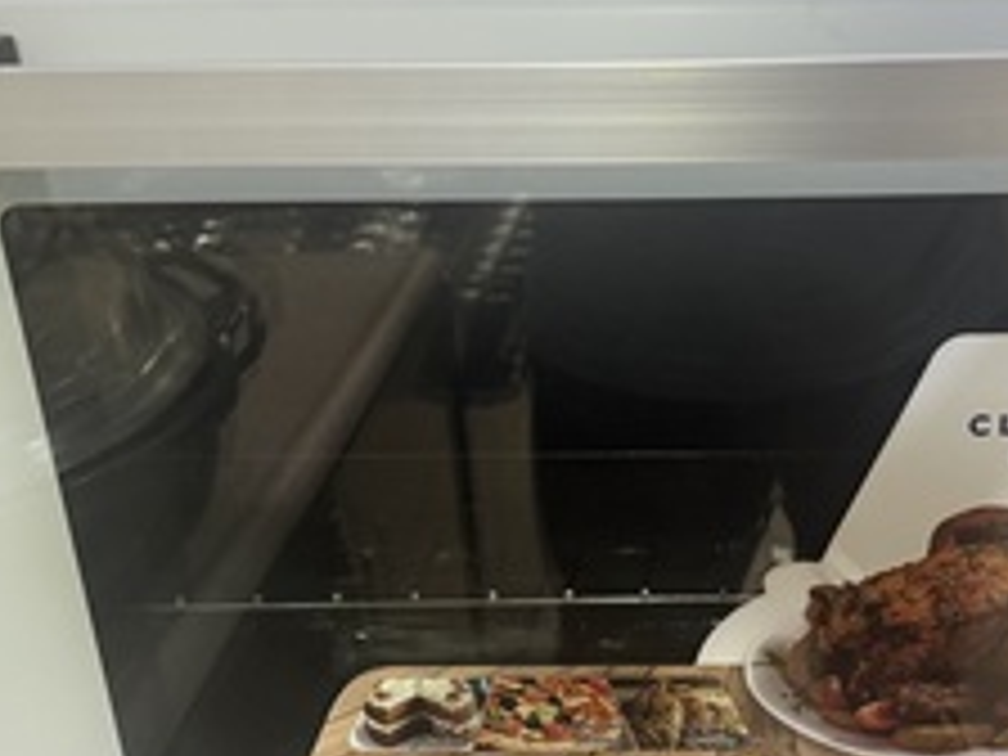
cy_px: 430
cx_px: 727
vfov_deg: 29.6
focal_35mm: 49
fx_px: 1427
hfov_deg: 38.1
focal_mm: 6.76
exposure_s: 1/60
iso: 400
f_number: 1.78
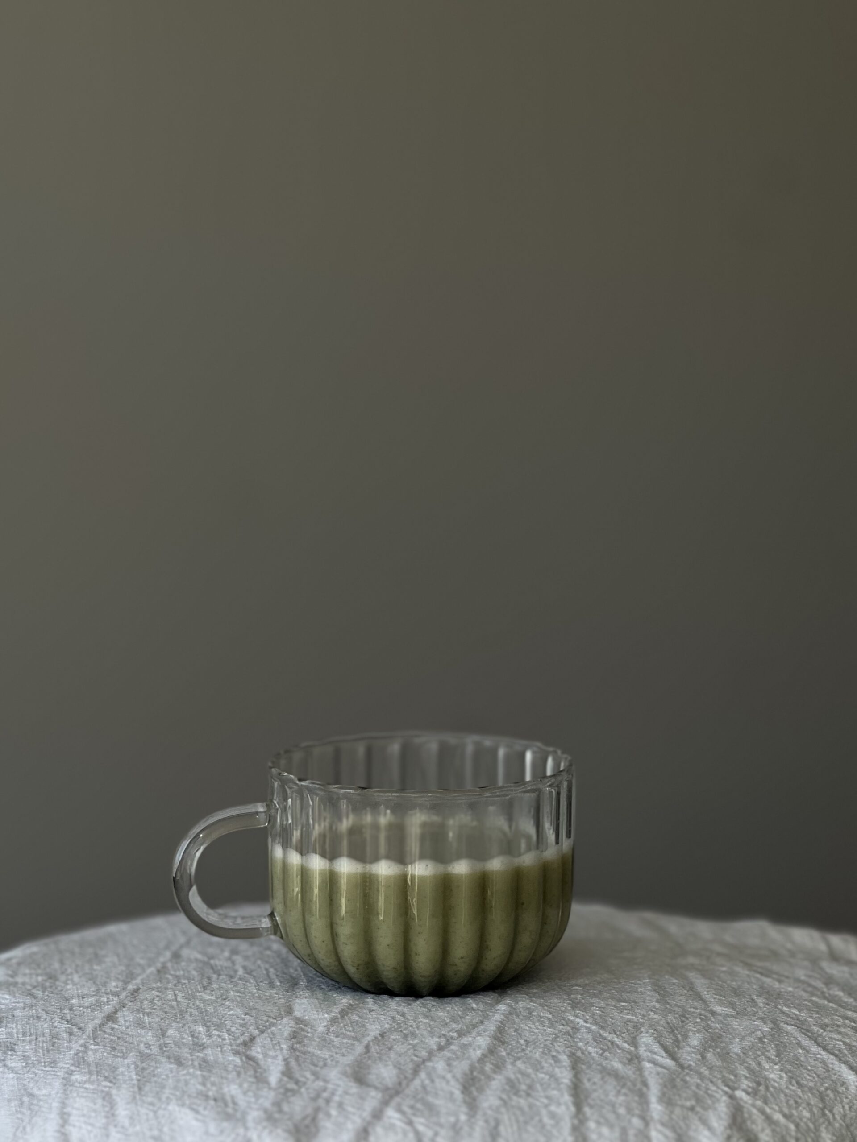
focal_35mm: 77
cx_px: 428
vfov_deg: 25.3
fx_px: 2542
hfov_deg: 19.1
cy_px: 571
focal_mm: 9
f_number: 2.8
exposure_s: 1/121
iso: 64
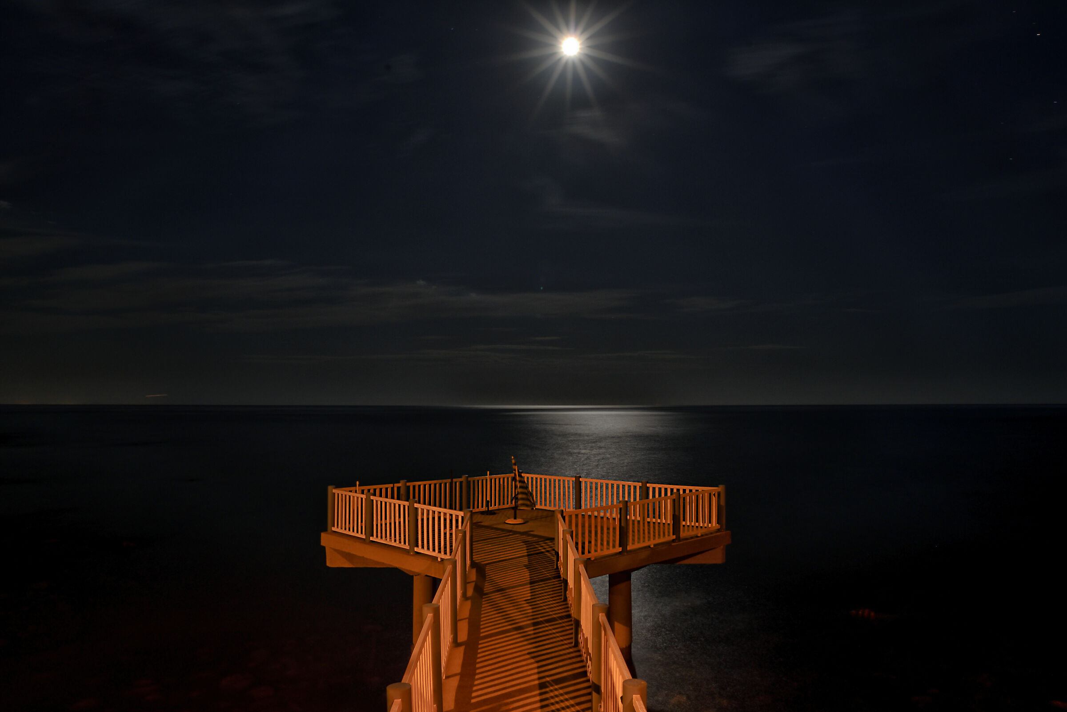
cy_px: 356
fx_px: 593
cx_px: 534
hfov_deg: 84.0
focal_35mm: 20
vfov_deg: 62.0
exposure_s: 30
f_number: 16
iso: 160
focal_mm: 20
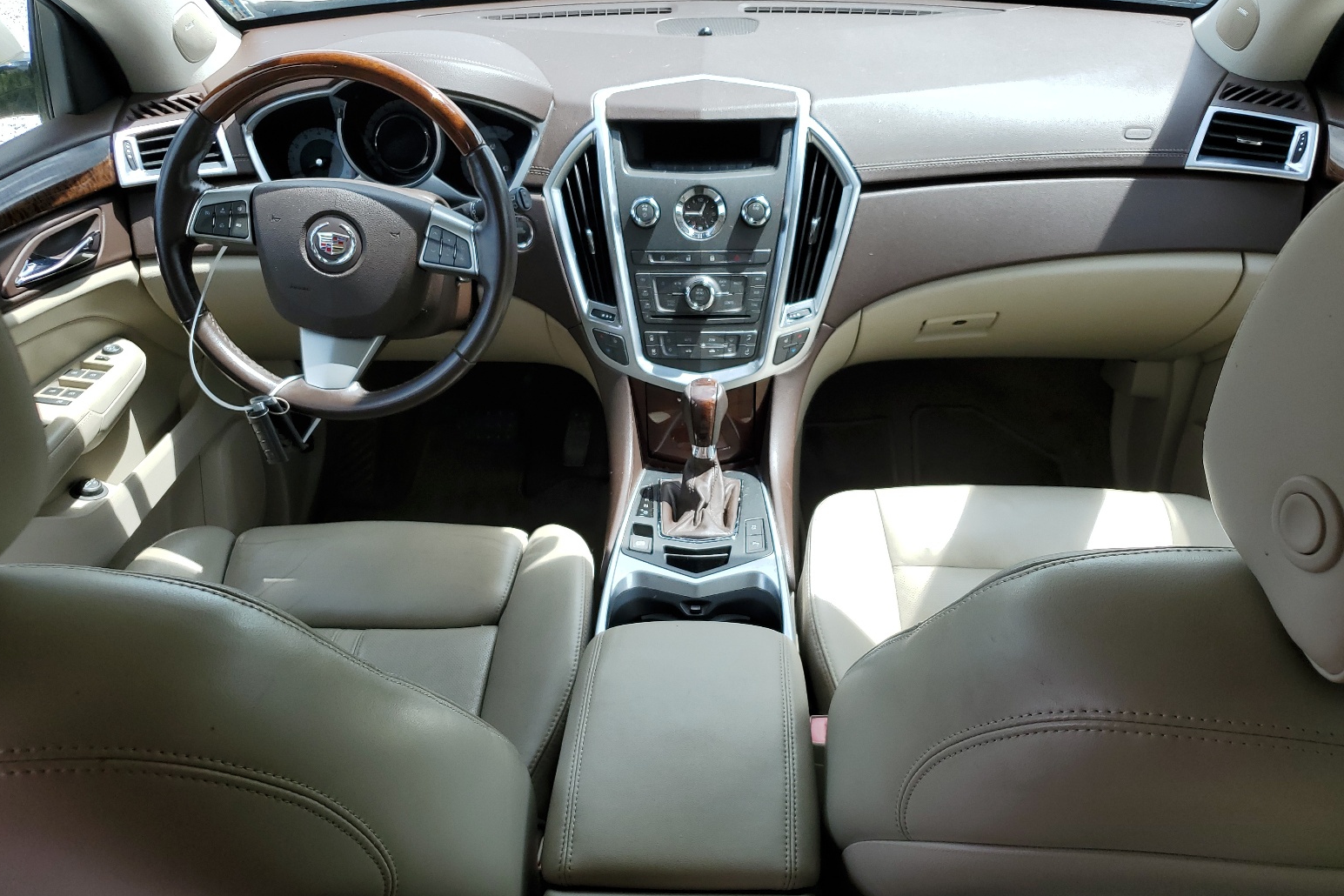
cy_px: 507
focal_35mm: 28
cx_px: 662
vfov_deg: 46.3
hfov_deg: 65.5
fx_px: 1045
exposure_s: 1/769
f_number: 1.5
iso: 50
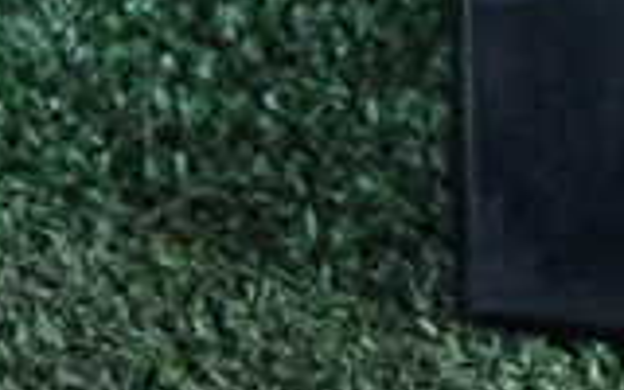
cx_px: 800
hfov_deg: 16.6
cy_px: -355
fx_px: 2024
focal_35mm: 119
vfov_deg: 10.3
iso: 800
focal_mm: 5.4
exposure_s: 1/15
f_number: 2.3
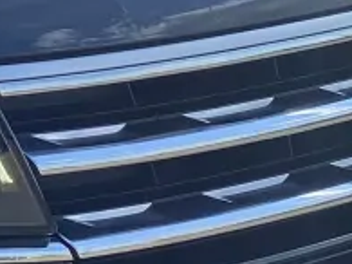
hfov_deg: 9.4
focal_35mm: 192
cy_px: 22
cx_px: -449
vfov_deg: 7.7
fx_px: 1951
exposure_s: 1/1147
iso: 32
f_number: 1.8
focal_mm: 4.25
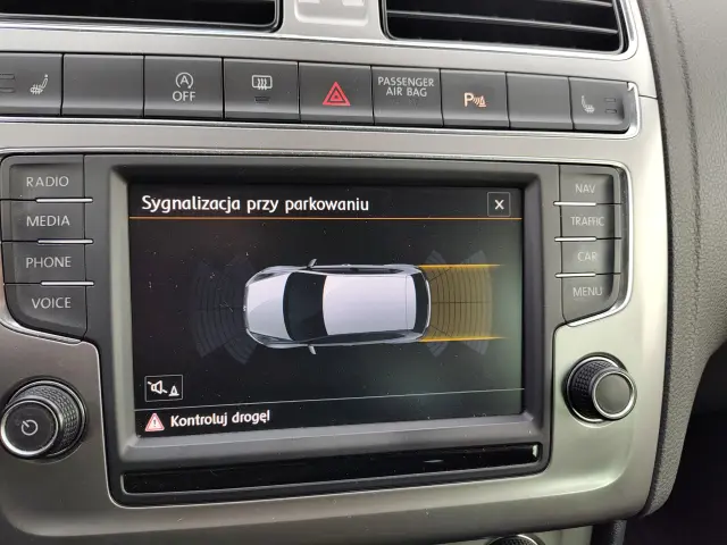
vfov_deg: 58.9
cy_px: 272
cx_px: 364
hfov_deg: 73.9
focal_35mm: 23
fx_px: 483
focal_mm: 5.56
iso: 100
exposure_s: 1/119
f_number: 1.8
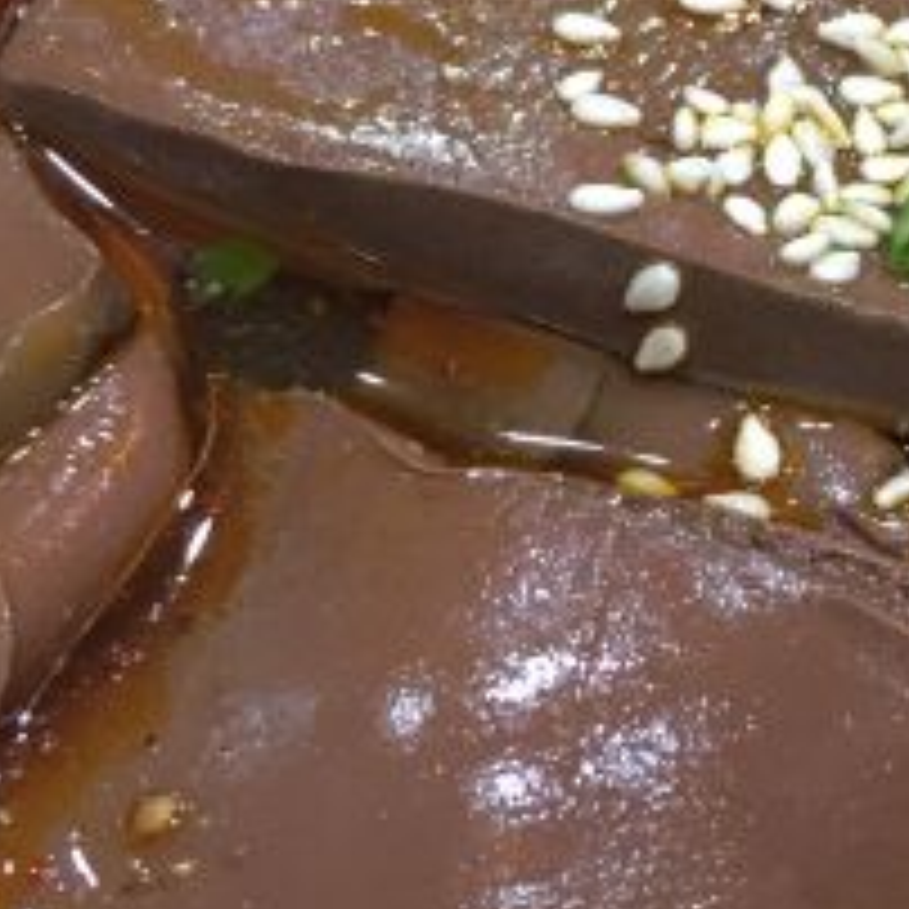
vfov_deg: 19.5
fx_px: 2644
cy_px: 380
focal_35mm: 89
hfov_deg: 18.9
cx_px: 954
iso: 320
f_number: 2.2
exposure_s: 1/33
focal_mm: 4.15
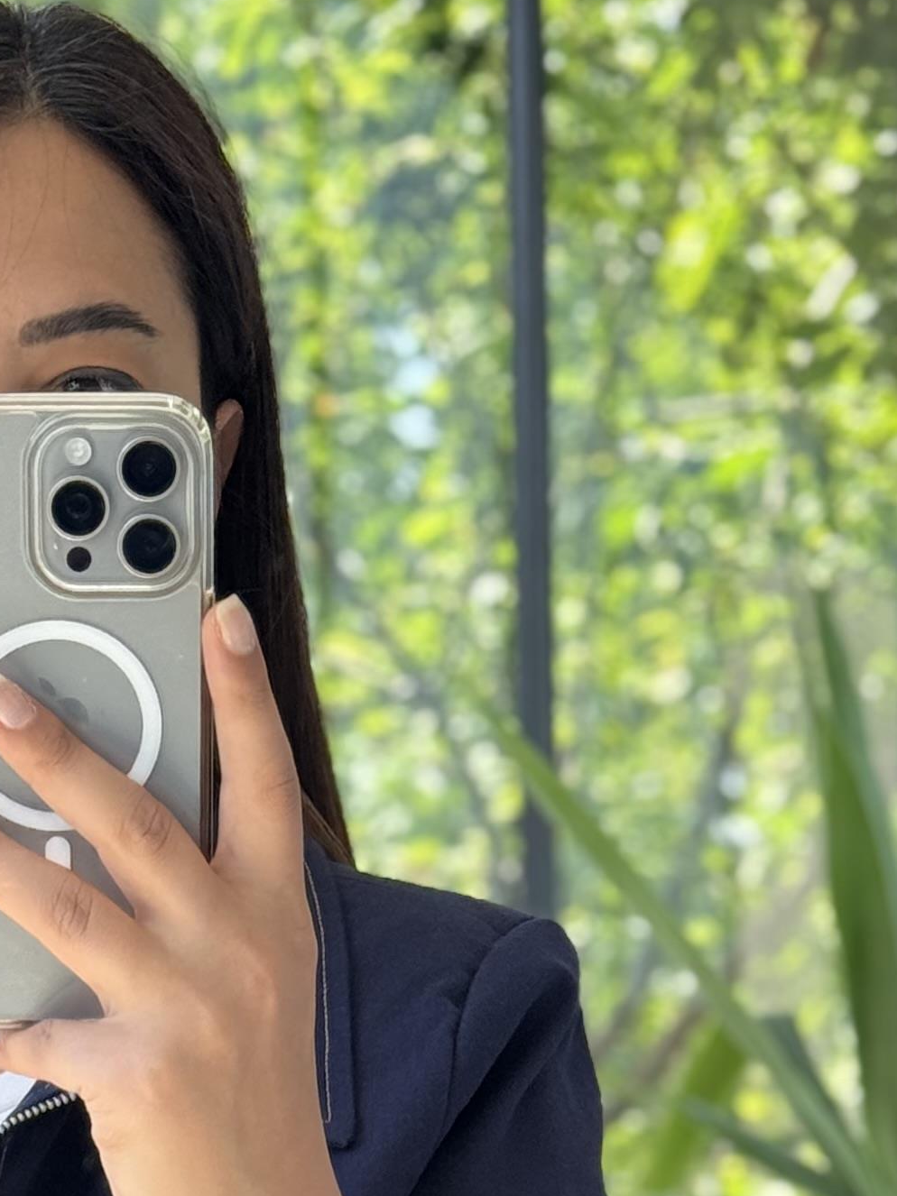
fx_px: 5046
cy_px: 1718
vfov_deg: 12.9
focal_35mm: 146
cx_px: 159
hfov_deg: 10.1
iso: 80
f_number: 1.78
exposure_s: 1/168
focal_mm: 6.76
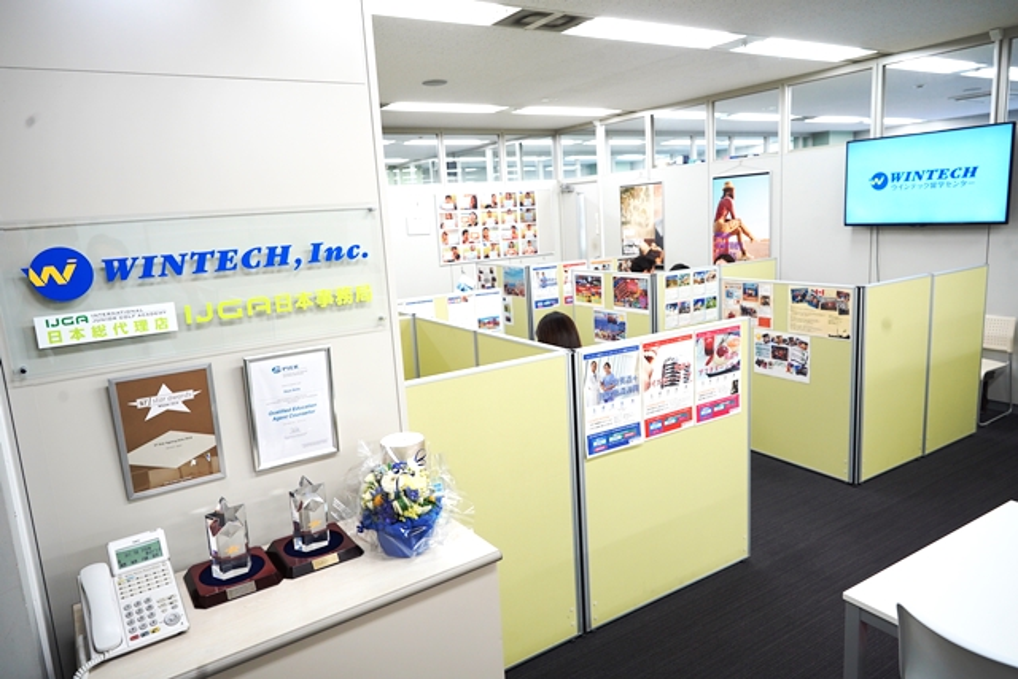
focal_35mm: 24
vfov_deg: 53.2
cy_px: 340
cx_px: 509
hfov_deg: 73.7
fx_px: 679
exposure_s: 1/50
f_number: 7.1
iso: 1000
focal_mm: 24
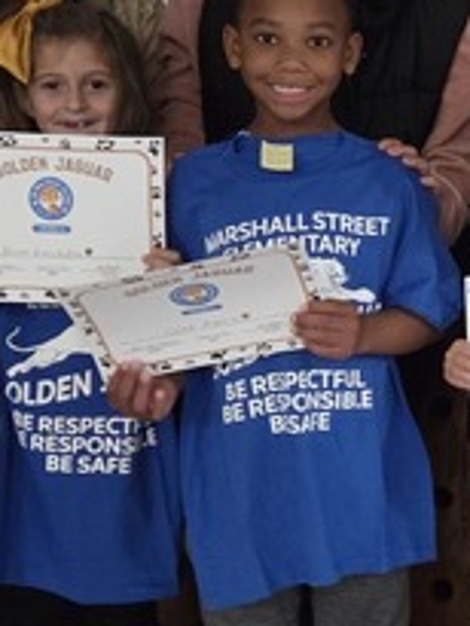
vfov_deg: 17.1
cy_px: 305
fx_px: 2080
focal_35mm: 115
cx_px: 662
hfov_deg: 12.4
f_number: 1.8
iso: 2000
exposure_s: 1/120
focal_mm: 5.4
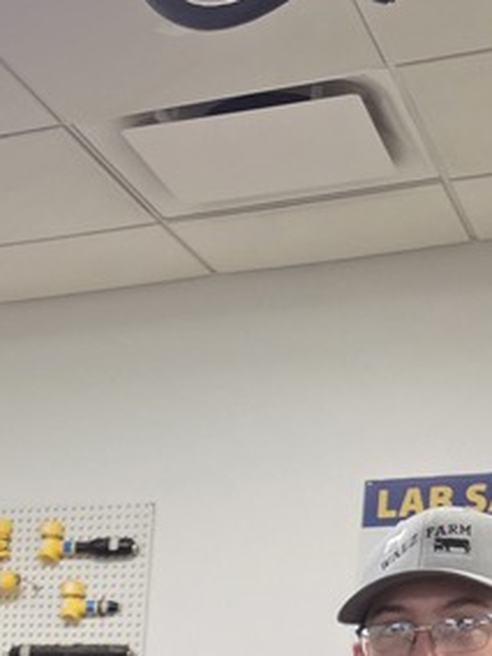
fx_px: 1573
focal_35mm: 83
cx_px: -171
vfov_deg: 20.3
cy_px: 977
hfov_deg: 16.7
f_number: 1.8
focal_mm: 5.4
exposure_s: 1/120
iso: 400
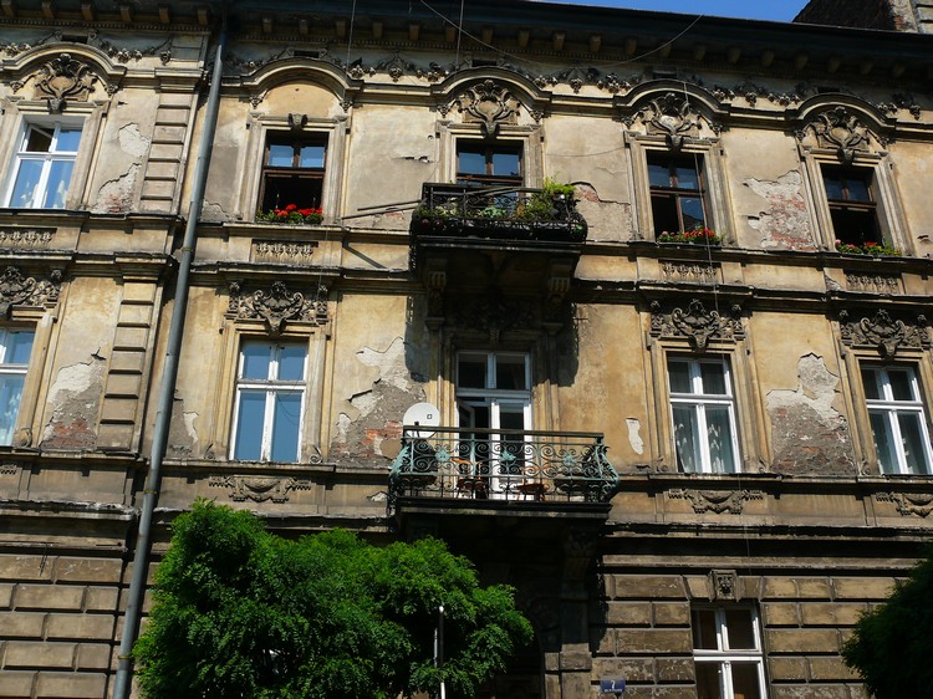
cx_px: 466
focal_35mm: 35
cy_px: 350
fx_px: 943
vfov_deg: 40.7
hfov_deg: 52.6
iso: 100
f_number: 4.5
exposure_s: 1/250
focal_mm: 7.4
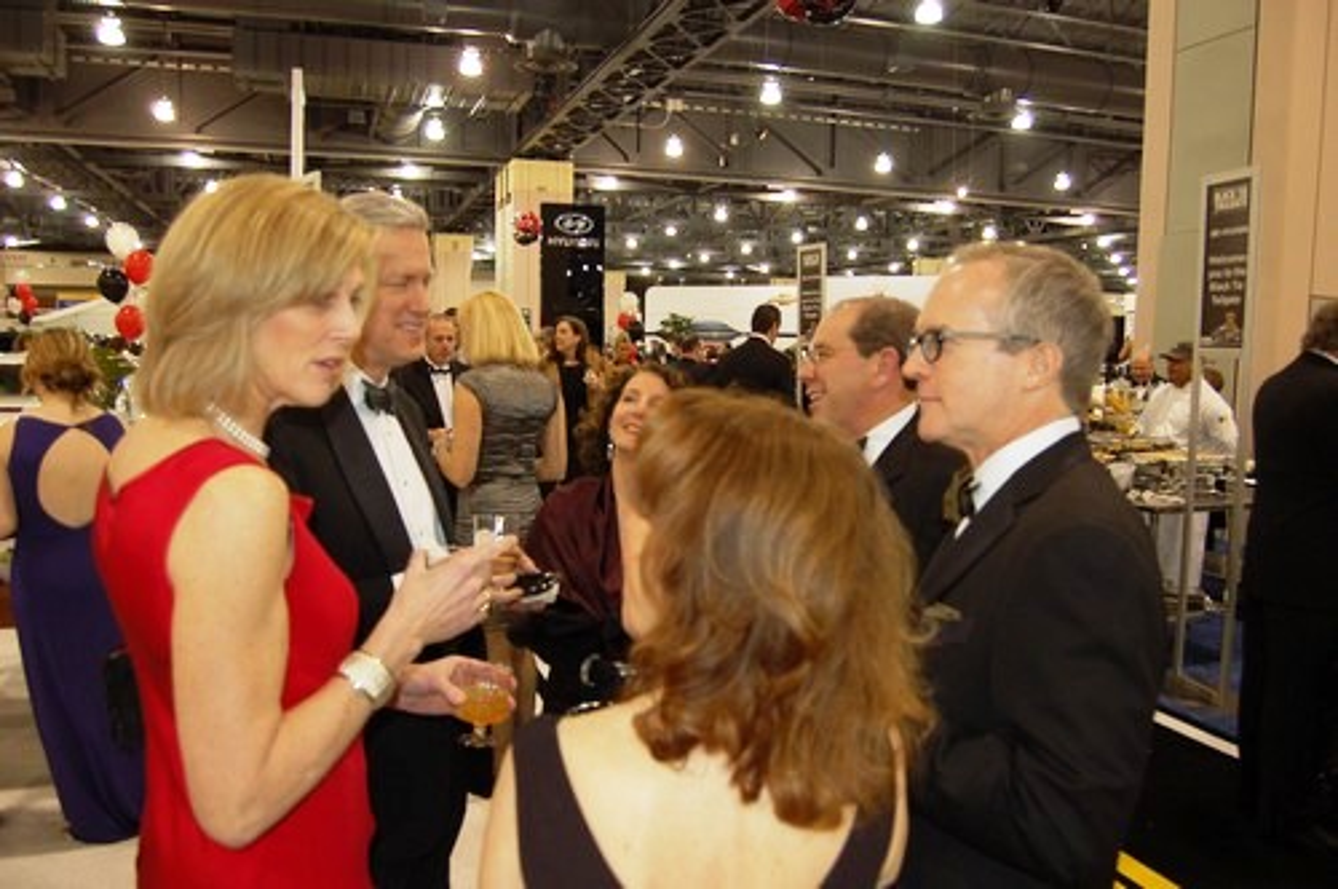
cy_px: 444
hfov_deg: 67.4
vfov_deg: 47.8
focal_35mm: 27
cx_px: 669
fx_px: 1002
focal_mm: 18
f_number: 3.5
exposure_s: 1/60
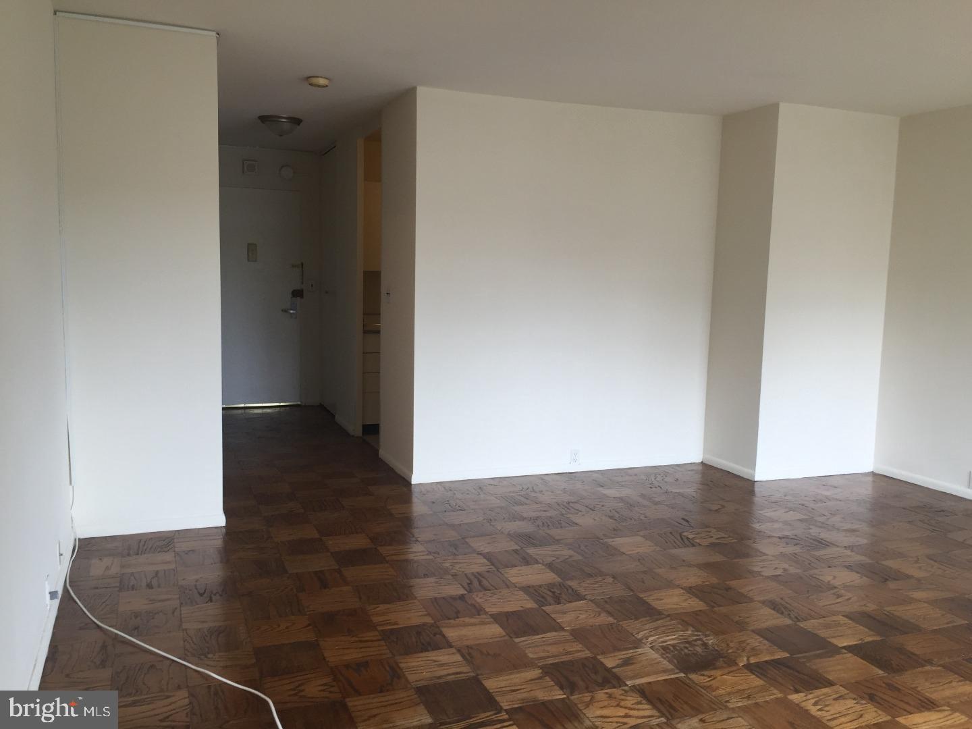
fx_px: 814
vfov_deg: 48.2
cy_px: 364
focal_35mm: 29
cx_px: 486
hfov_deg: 61.7
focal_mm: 4.15
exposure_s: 1/60
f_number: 2.2
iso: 32
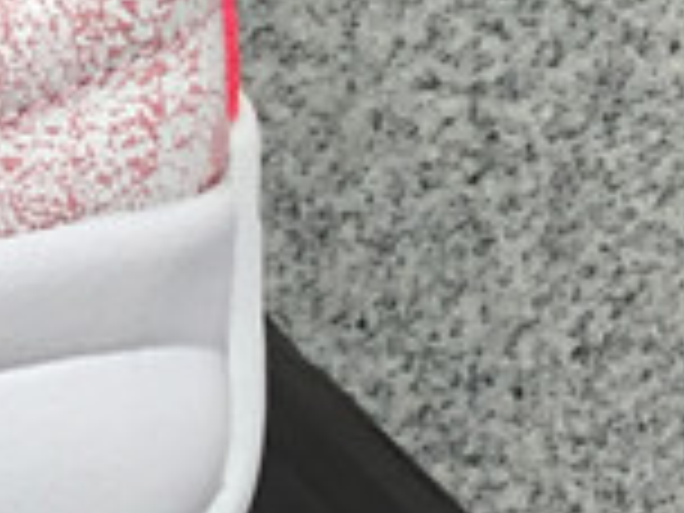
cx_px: -986
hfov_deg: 9.5
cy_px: 272
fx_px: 3636
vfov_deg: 8.1
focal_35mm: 184
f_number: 2.4
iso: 25
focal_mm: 3.3
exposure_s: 1/176
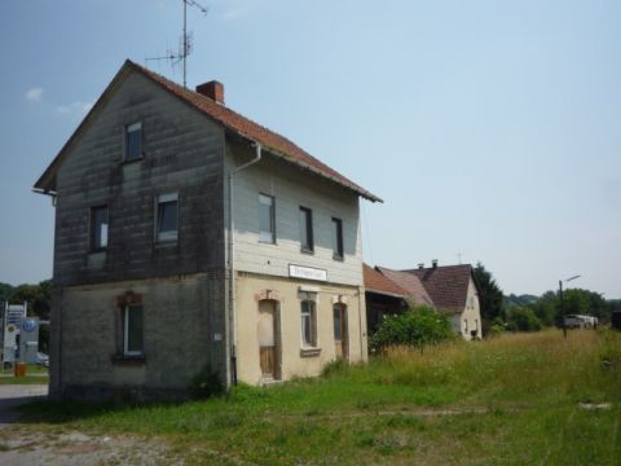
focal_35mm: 32
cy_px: 233
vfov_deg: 44.2
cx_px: 310
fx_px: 574
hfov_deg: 56.8
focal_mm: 5.2
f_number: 5.6
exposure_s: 1/500
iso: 100
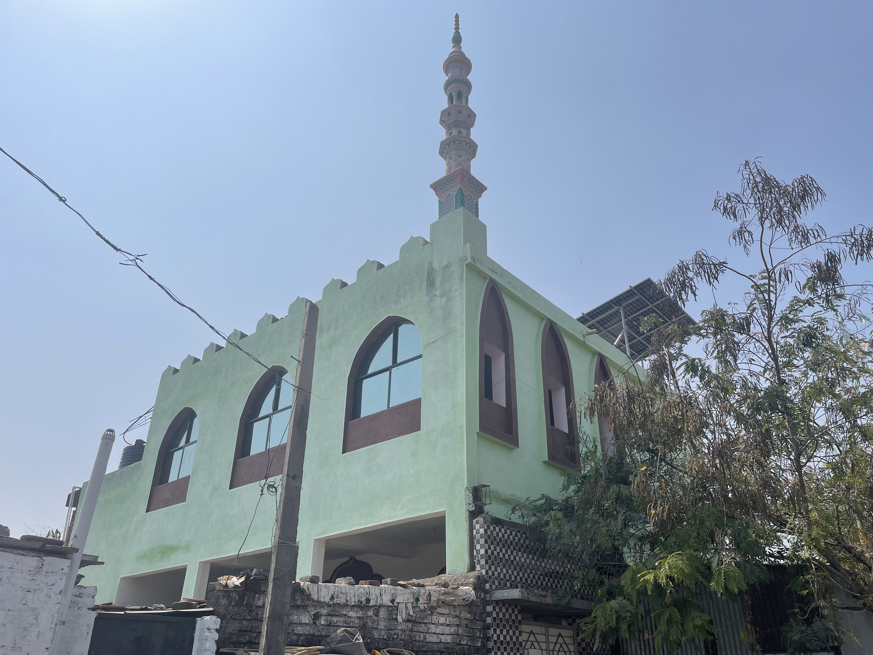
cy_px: 328
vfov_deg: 53.1
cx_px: 436
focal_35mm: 26
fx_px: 656
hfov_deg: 67.3
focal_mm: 4.2
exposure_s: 1/6494
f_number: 1.6
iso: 32
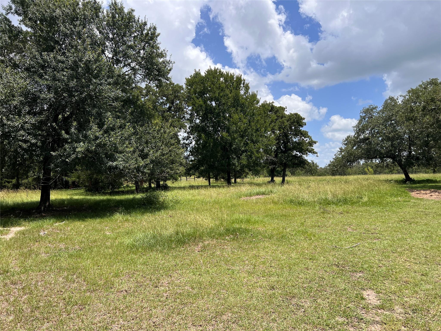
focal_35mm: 26
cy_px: 166
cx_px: 220
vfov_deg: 53.1
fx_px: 331
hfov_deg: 67.3
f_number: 1.5
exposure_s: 1/4274
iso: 50
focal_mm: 5.7
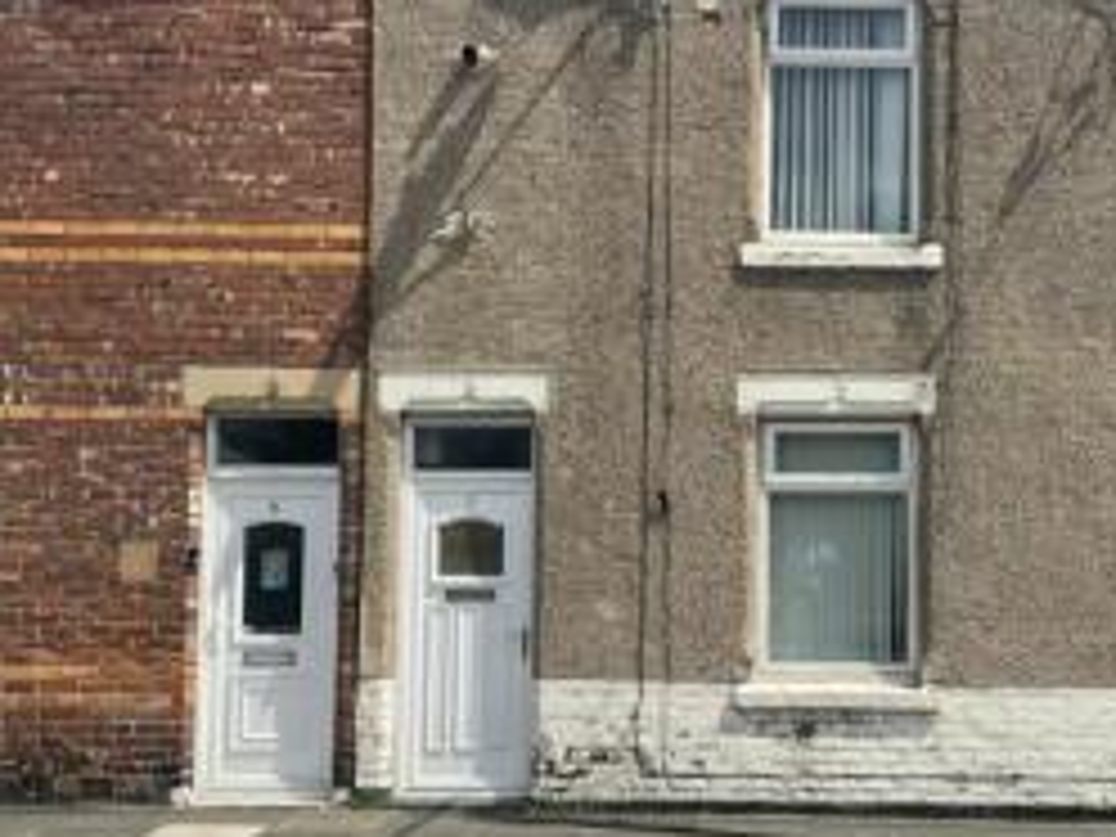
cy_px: 403
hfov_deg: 31.3
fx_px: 1967
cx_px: 799
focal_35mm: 61
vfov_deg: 24.0
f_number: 1.6
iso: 32
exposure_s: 1/3040
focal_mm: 4.2
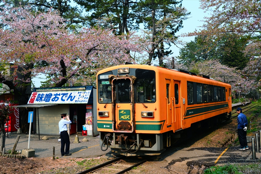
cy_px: 87
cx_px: 130
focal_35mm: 38
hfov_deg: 50.7
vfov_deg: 35.1
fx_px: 276
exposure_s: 1/320
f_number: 9
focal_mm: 38
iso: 400
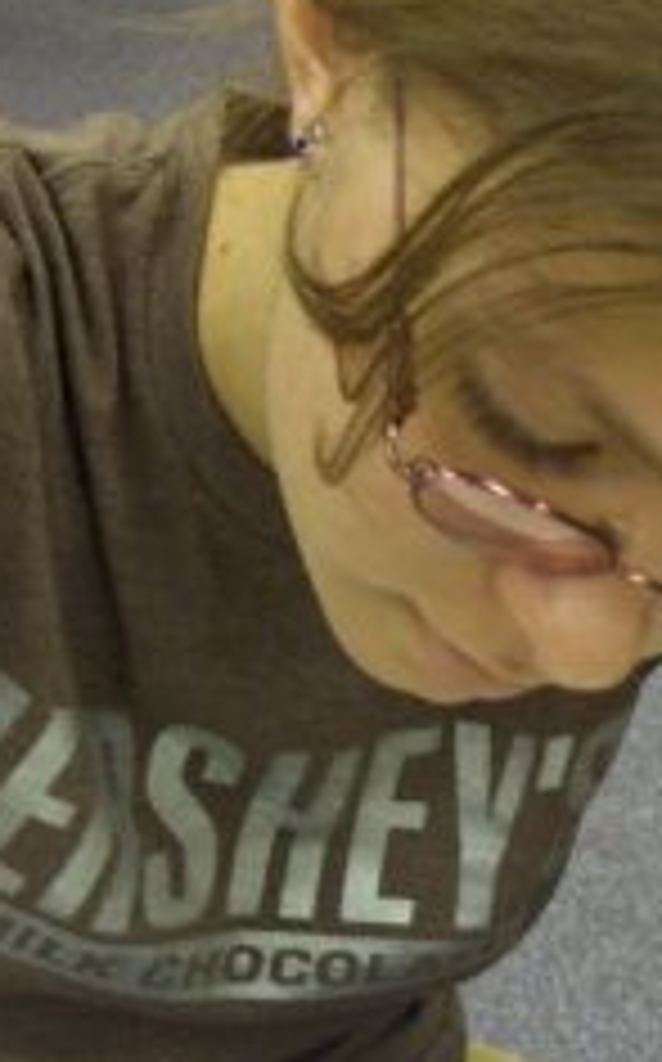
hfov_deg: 20.4
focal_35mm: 63
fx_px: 1823
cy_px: 608
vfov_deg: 32.5
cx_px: 513
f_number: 2.6
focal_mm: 5.8
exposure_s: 1/27
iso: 200
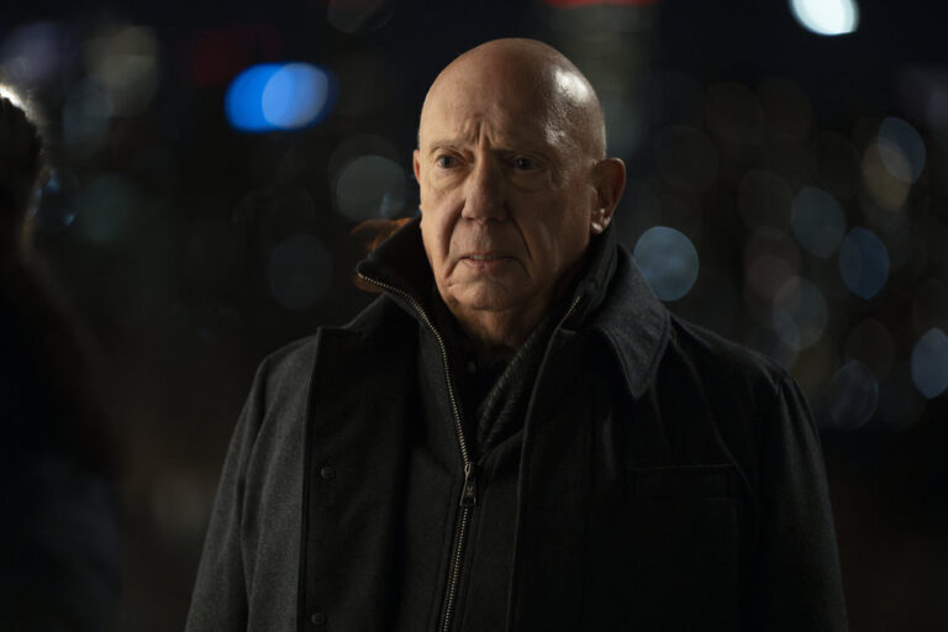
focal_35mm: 200
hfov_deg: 10.3
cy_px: 316
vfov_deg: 6.9
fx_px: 5266
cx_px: 474
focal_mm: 200
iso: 8000
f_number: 2.8
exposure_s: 1/160
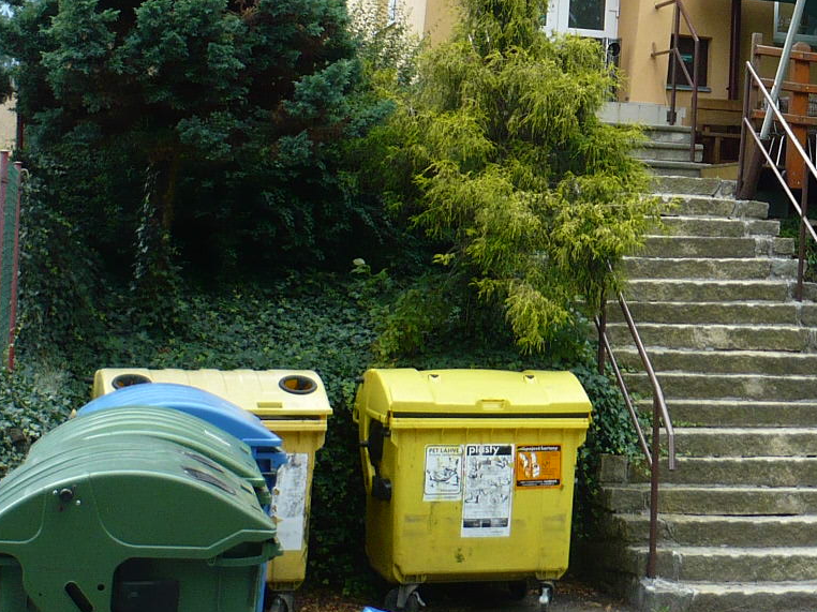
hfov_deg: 22.4
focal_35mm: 84
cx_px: 827
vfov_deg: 17.2
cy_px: -2
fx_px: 1982
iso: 100
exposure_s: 1/320
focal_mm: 5.8
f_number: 2.8
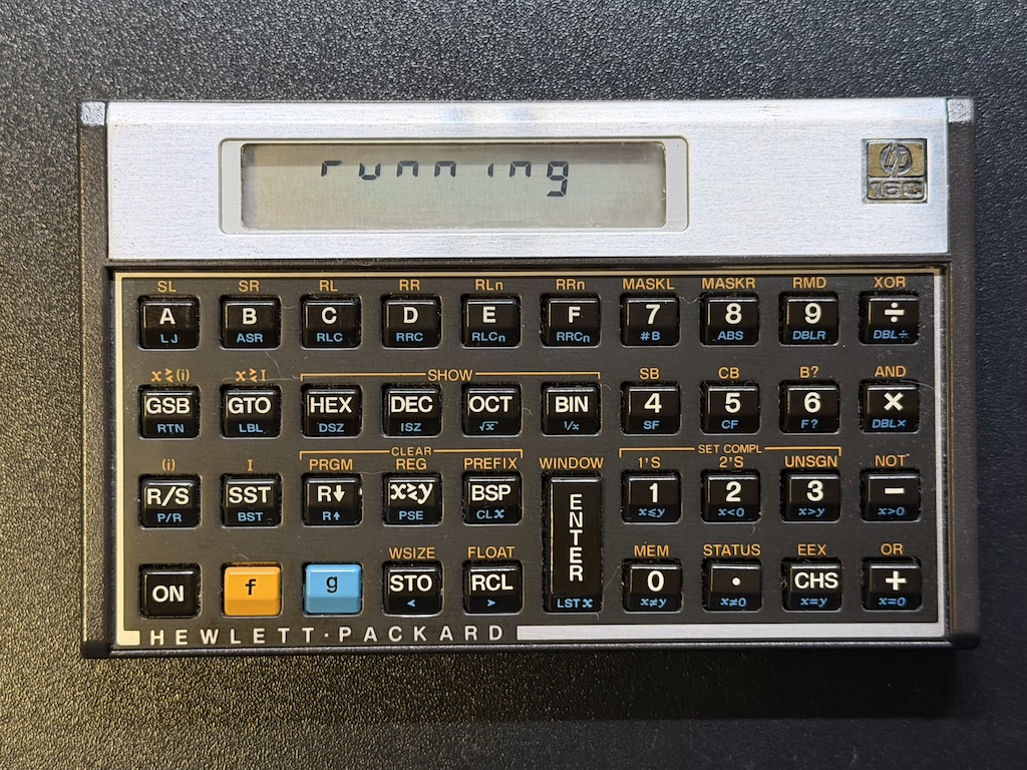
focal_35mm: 48
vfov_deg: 30.3
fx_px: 1424
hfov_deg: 39.7
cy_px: 385
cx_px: 514
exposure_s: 1/38
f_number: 1.78
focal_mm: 6.76
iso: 400
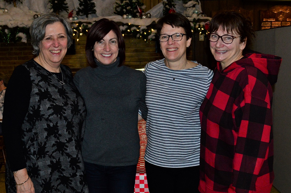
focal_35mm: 39
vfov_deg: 34.2
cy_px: 96
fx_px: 315
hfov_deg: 49.6
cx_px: 146
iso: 1600
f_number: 5.6
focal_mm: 26
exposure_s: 1/125
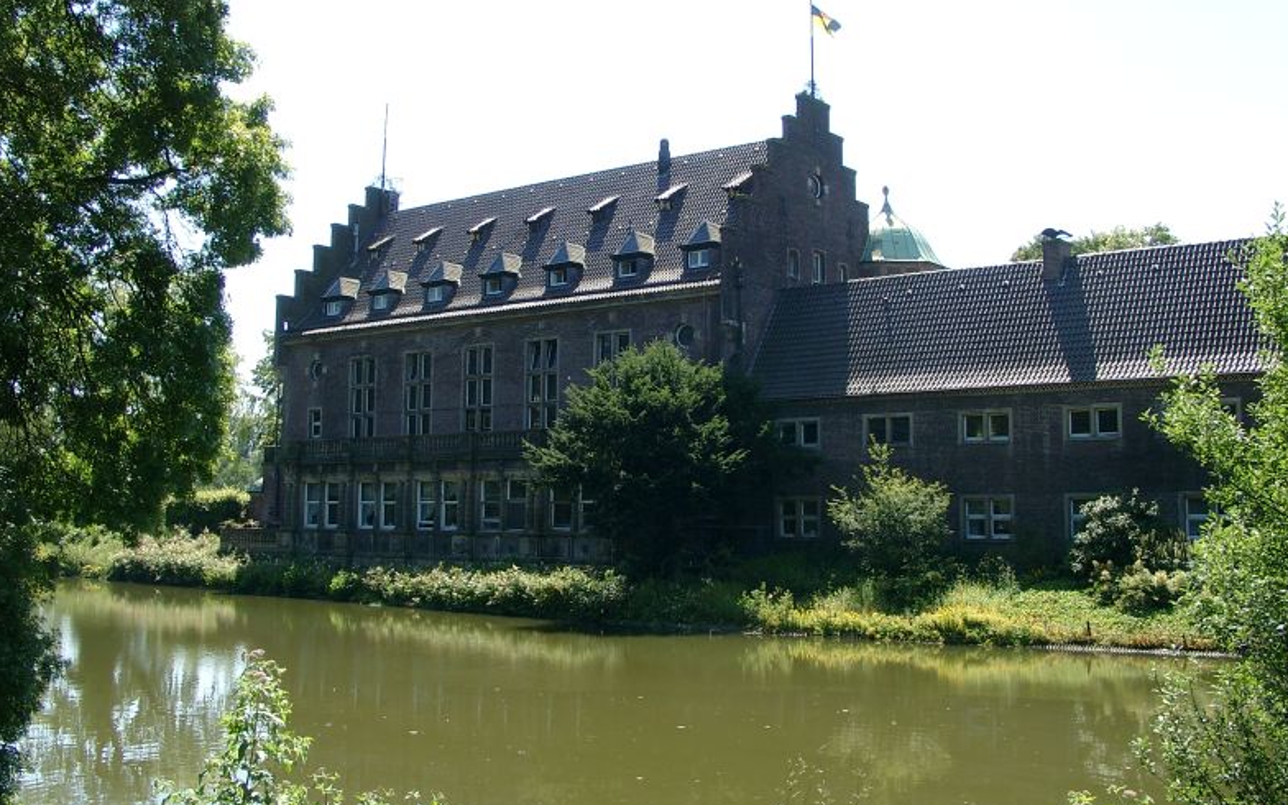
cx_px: 649
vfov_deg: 31.9
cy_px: 322
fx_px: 1404
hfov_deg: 49.3
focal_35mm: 40
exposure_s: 1/298
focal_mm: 7.69
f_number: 4
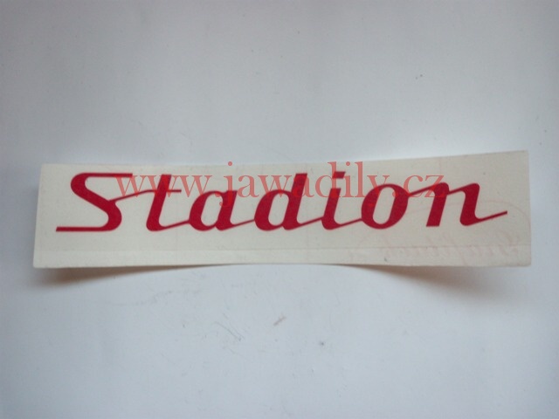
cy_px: 210
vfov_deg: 41.8
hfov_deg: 54.0
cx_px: 280
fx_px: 549
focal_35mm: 34
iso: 125
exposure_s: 1/30
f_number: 2.9
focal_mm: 5.7
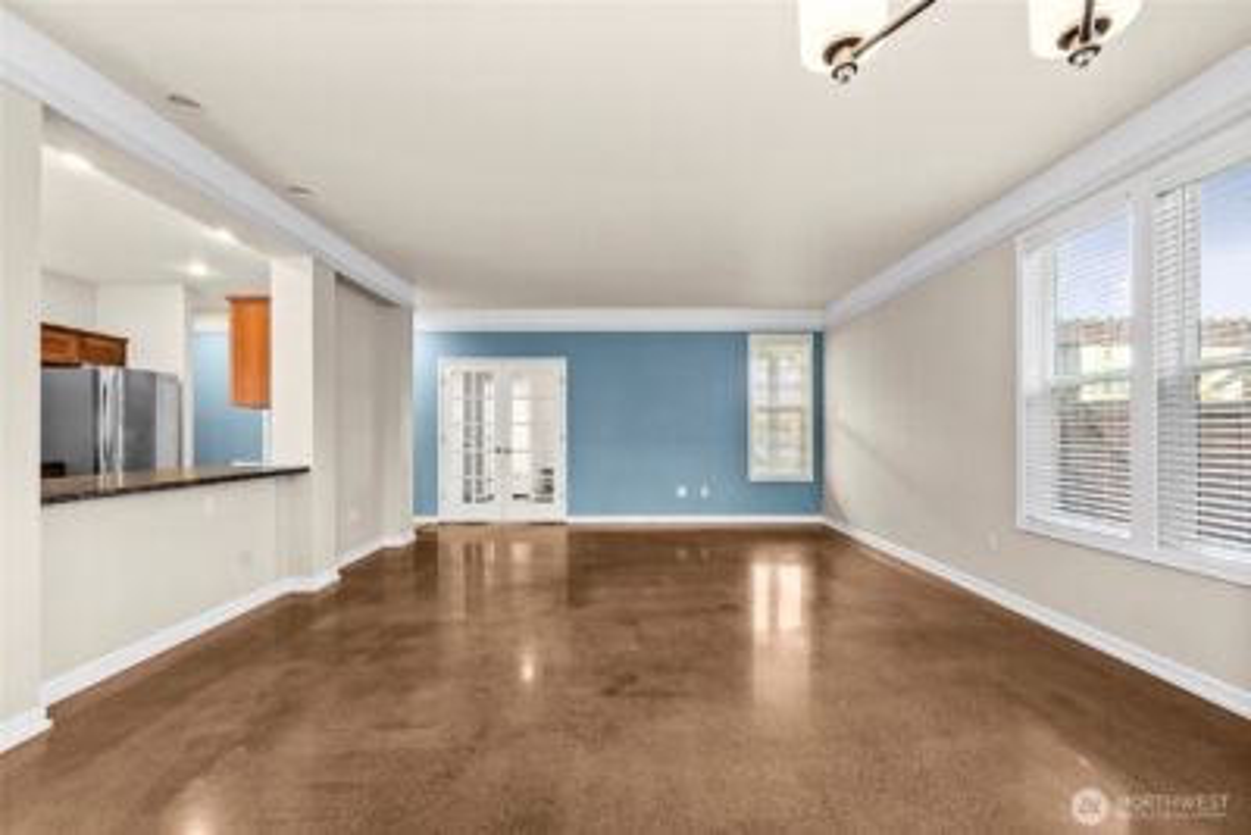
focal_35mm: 14
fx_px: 487
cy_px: 418
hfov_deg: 104.2
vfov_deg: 81.3
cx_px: 626
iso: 1000
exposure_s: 1/8
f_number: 7.1
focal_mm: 14
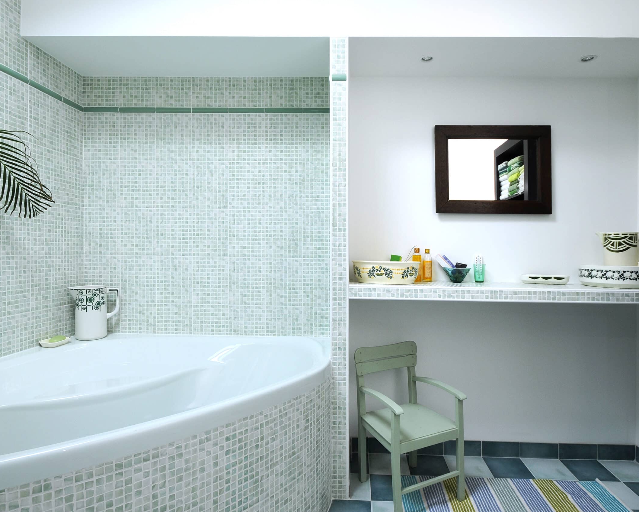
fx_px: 322
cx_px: 325
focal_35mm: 17
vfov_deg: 77.0
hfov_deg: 89.6
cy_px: 256
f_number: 8
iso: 200
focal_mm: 10
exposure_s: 1/5
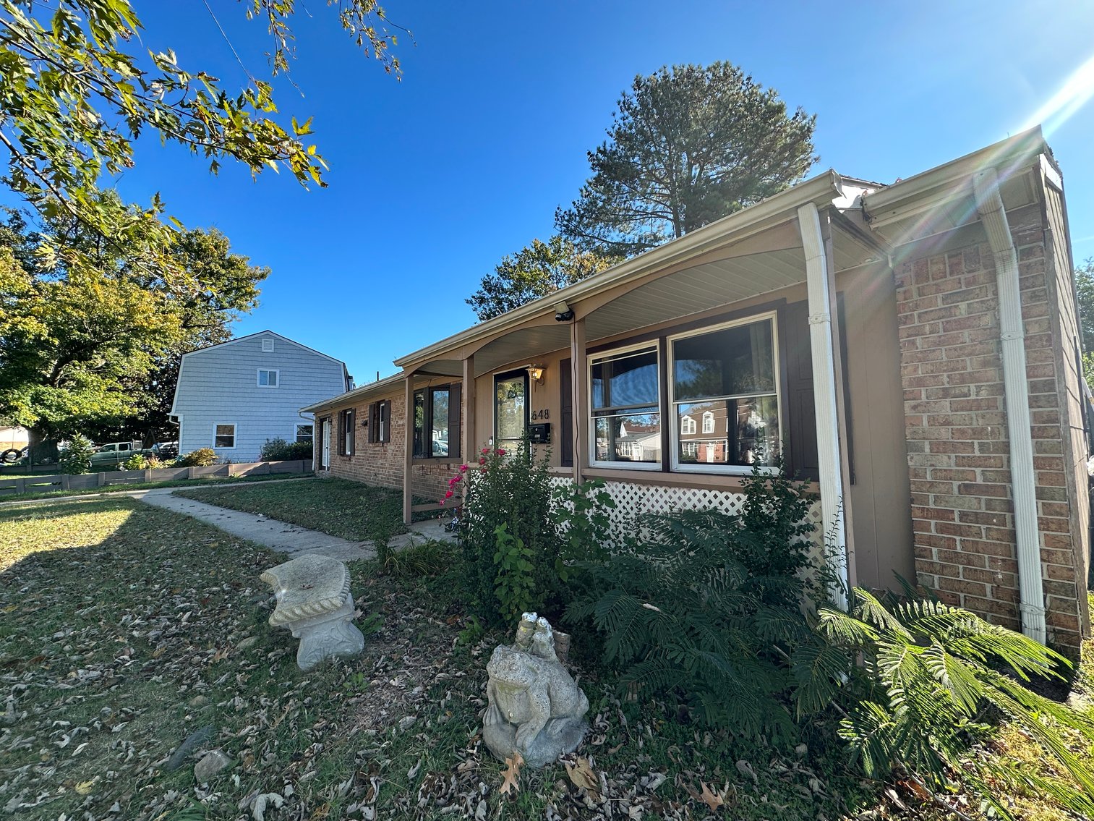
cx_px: 547
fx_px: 442
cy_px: 410
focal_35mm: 14
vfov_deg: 85.7
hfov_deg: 102.1
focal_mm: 2.22
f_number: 2.2
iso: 40
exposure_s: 1/428
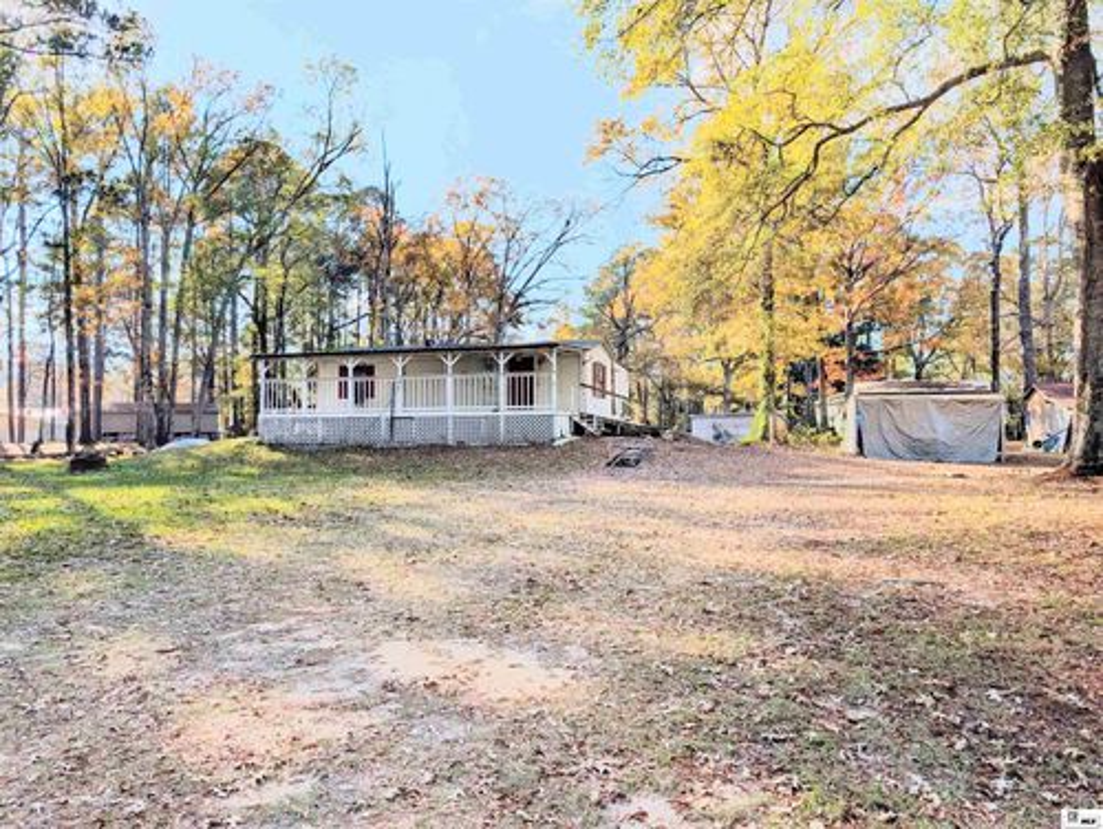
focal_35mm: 24
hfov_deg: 71.5
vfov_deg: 56.9
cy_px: 414
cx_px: 552
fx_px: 765
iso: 22
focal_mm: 6.9
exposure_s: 1/1497
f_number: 1.68
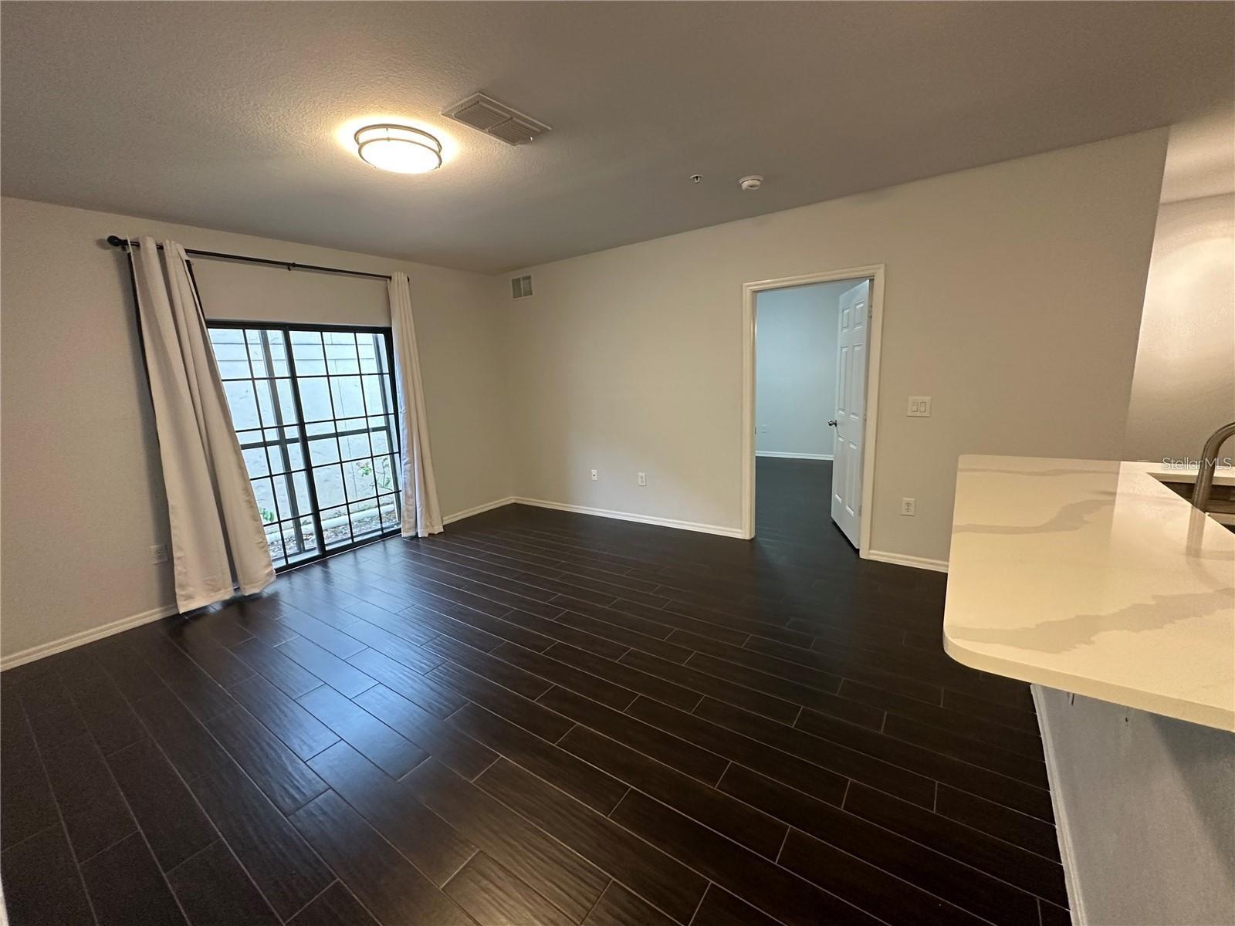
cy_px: 463
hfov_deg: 102.1
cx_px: 618
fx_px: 499
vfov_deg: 85.7
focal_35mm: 14
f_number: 2.2
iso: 250
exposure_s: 1/60
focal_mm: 2.22
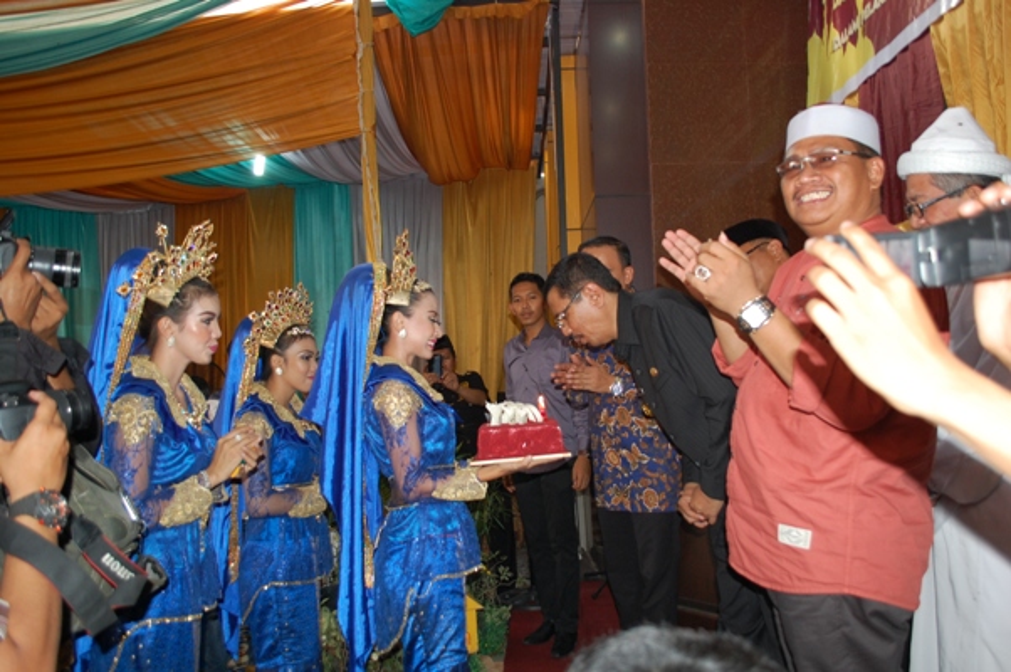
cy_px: 336
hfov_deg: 62.0
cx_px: 506
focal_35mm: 30
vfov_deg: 43.5
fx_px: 842
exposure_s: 1/60
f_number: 3.8
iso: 400
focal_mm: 20
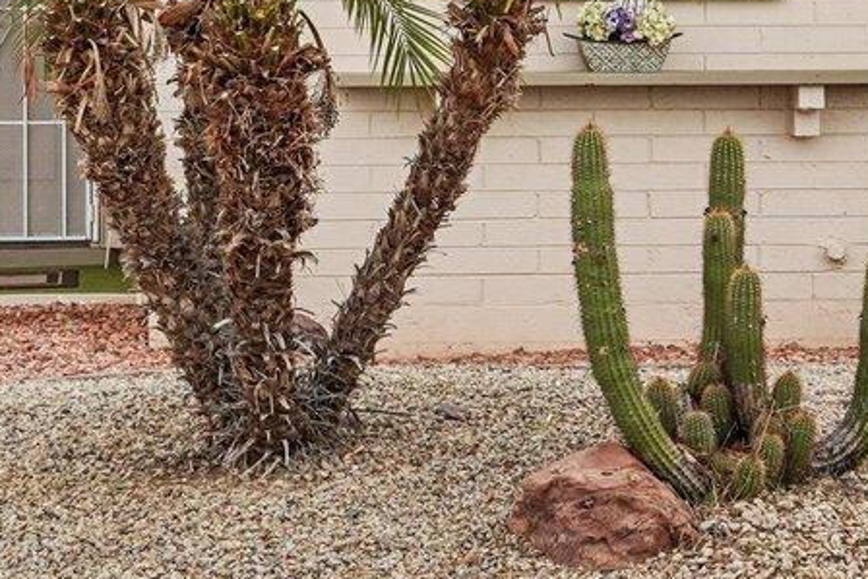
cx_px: 459
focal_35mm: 160
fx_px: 3859
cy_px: -71
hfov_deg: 12.8
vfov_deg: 8.5
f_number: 8
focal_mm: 35
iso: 400
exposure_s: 1/200
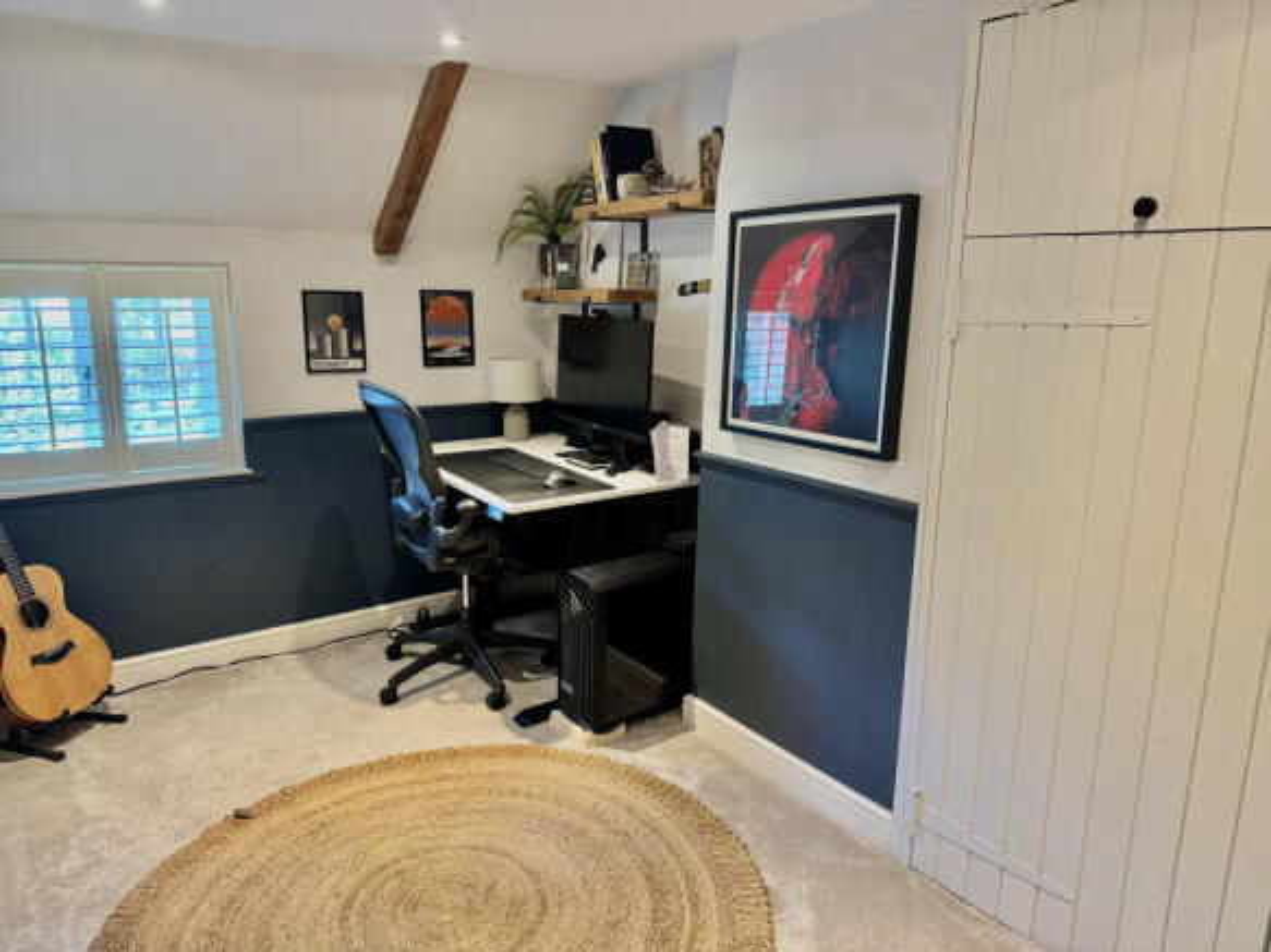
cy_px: 476
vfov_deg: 56.8
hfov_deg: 71.6
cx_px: 636
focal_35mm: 24
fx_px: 881
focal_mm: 6.76
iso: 200
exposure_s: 1/50
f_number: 1.78
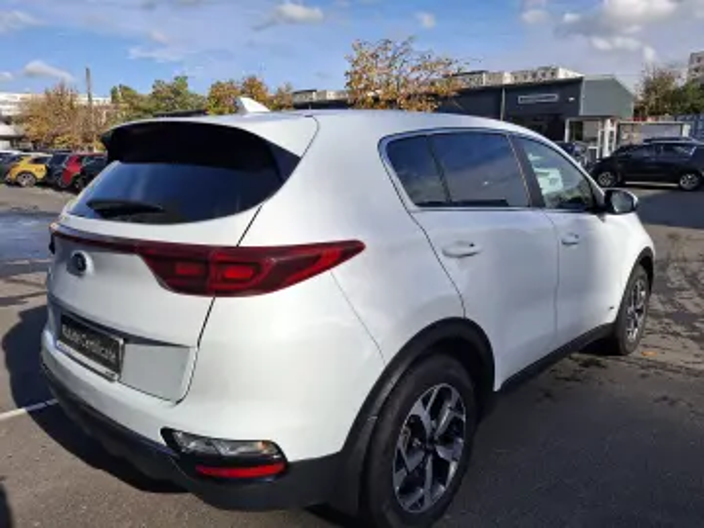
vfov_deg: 54.9
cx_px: 352
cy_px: 264
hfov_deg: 69.4
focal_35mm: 25
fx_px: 508
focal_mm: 4.69
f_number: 1.8
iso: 32
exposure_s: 1/2151
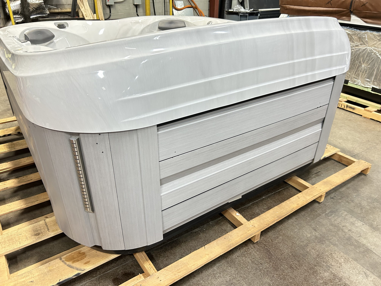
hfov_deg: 67.3
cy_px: 143
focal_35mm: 26
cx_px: 190
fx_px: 286
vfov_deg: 53.1
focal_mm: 5.7
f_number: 1.5
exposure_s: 1/60
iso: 320
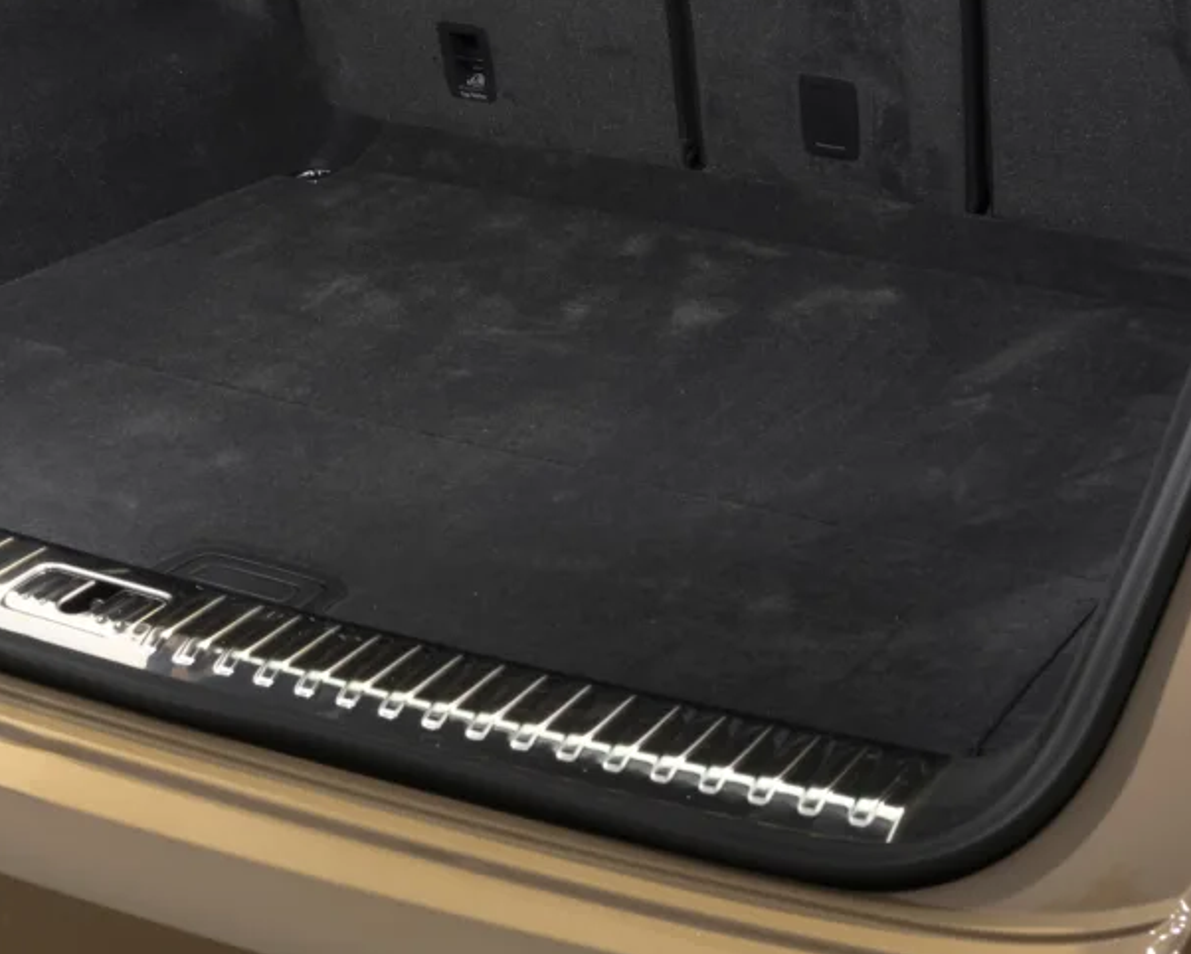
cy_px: 305
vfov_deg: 21.2
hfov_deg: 26.3
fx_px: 2539
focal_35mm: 72
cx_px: 433
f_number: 9
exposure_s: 1/160
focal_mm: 35
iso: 200
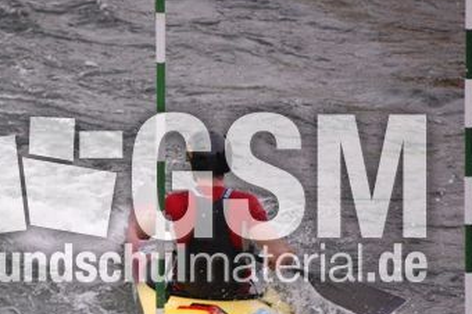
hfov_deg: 4.6
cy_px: 201
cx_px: 190
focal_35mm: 452
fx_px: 5920
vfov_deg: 3.0
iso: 800
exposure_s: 1/500
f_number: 5.6
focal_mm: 200
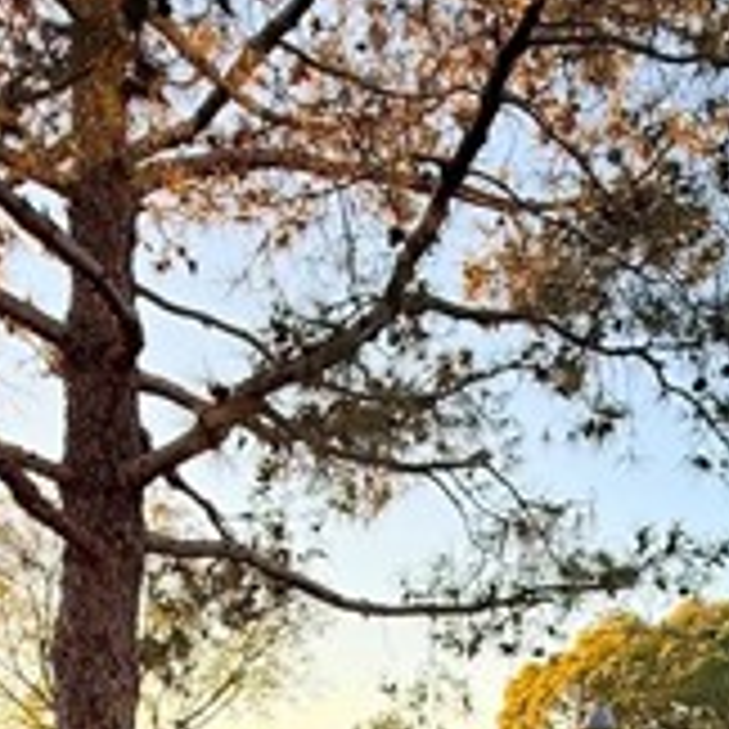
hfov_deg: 34.1
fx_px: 1167
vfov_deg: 30.9
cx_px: 526
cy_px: 806
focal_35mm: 49
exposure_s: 1/365
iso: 64
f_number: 2.2
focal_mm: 2.22
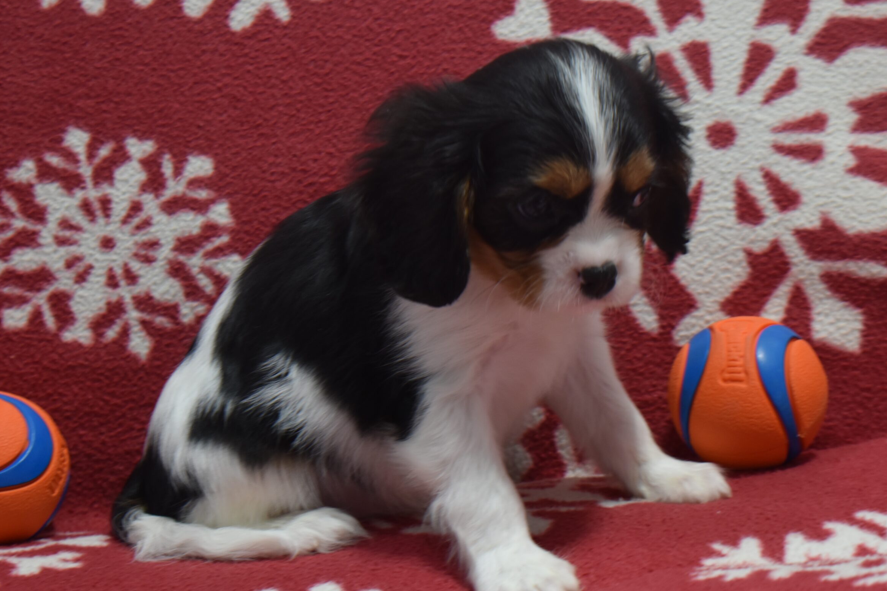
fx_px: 2231
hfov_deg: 22.5
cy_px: 314
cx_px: 429
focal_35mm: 91
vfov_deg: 15.1
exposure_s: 1/60
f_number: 5.6
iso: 500
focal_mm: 55
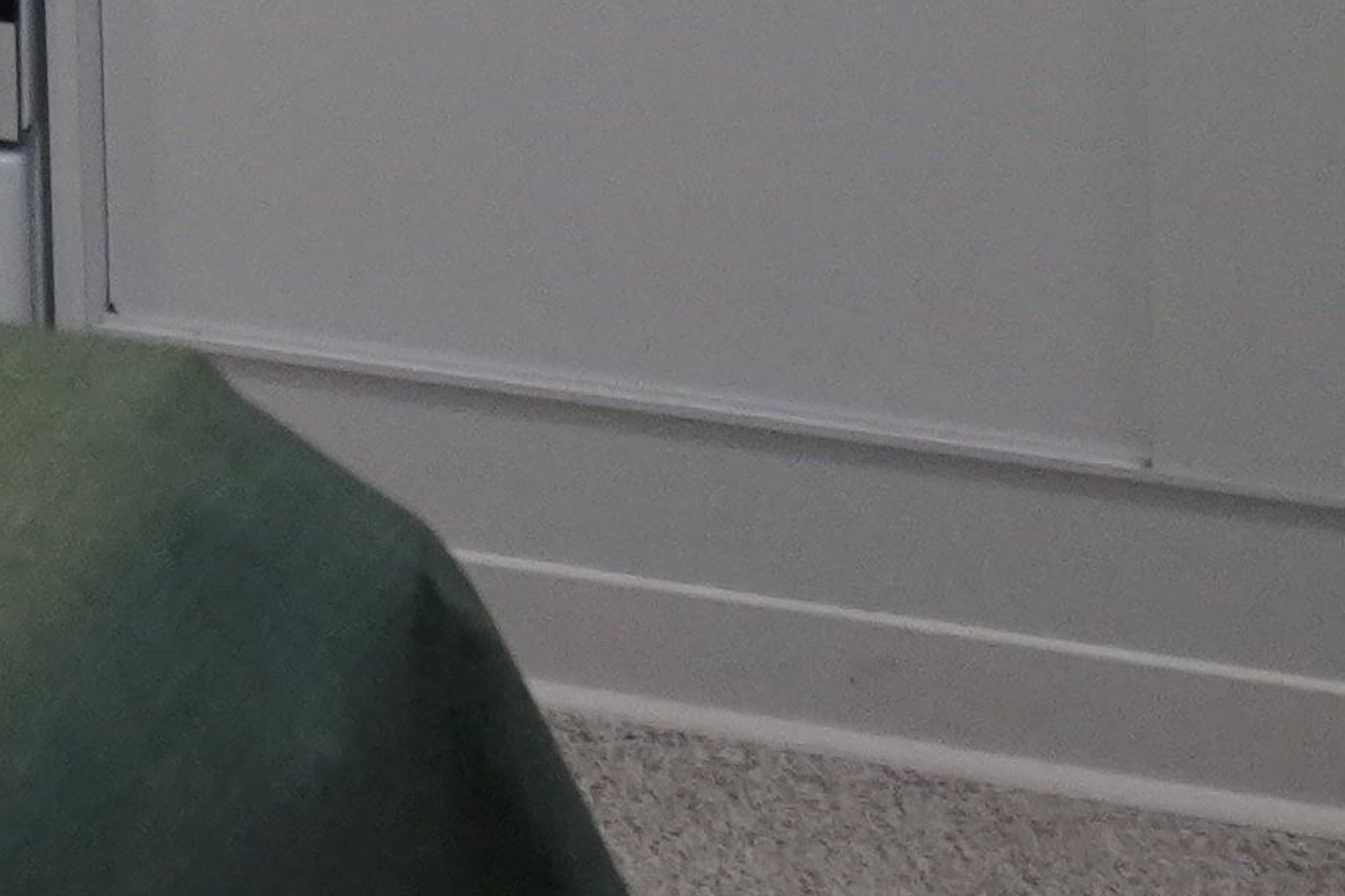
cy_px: -1569
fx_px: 5864
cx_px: -563
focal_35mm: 157
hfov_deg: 12.5
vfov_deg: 7.8
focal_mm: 16
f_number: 4
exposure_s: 1/160
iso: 1600
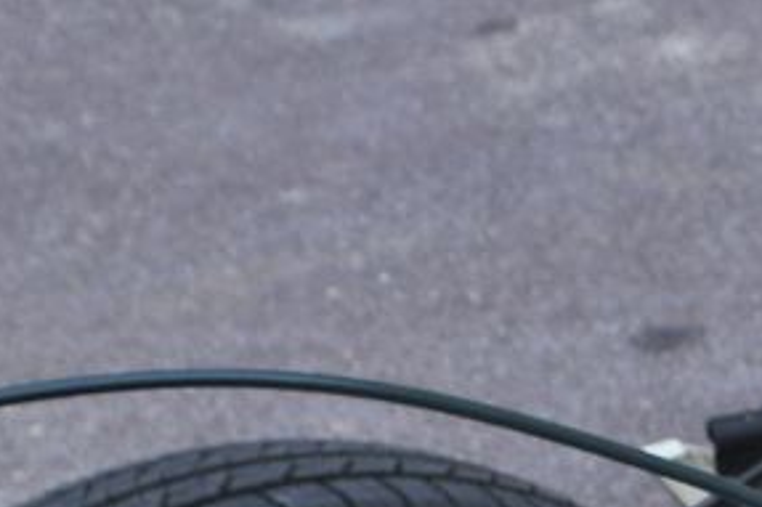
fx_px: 4379
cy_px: 1457
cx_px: 1479
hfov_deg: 9.4
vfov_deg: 6.2
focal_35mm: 207
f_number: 8
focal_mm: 22
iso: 200
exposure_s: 1/20
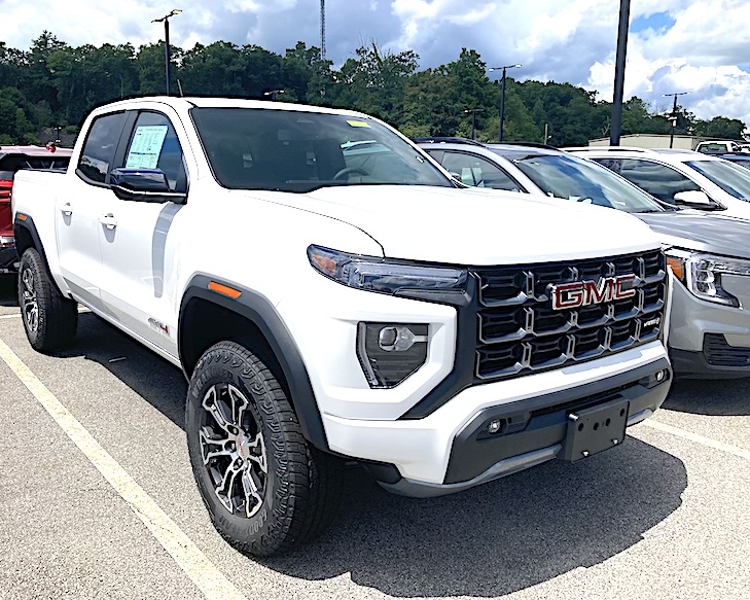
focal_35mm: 30
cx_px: 346
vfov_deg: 48.5
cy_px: 298
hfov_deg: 58.7
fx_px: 666
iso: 20
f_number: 1.8
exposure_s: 1/4000
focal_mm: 3.99
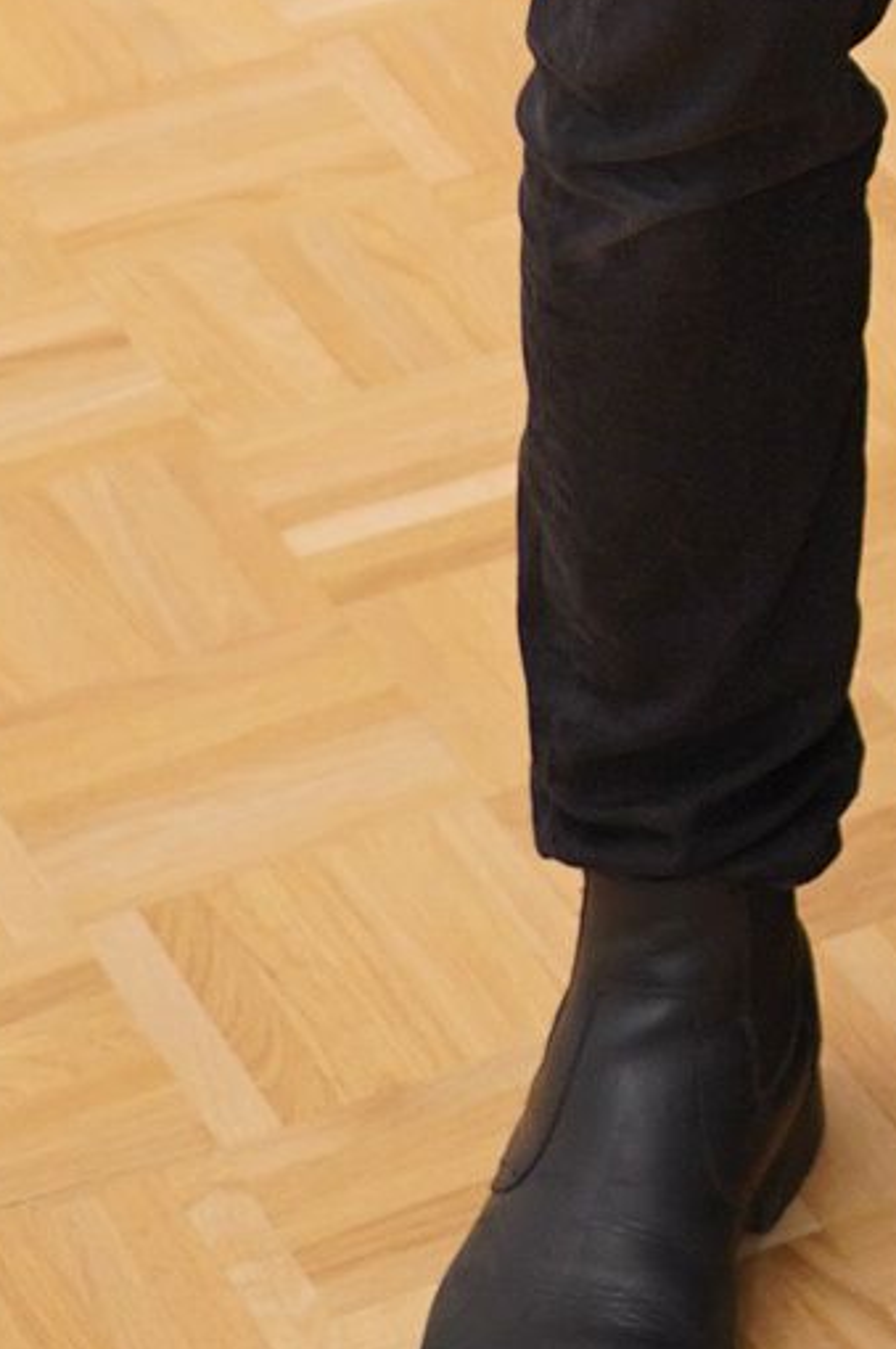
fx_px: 6621
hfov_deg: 7.3
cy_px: -1561
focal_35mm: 177
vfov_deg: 10.5
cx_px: 2056
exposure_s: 1/125
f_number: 4
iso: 500
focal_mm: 30
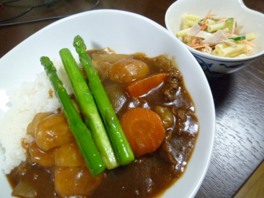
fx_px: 183
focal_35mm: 24
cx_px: 132
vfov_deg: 56.8
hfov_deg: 71.6
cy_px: 99
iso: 400
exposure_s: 1/50
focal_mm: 4.3
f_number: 2.2
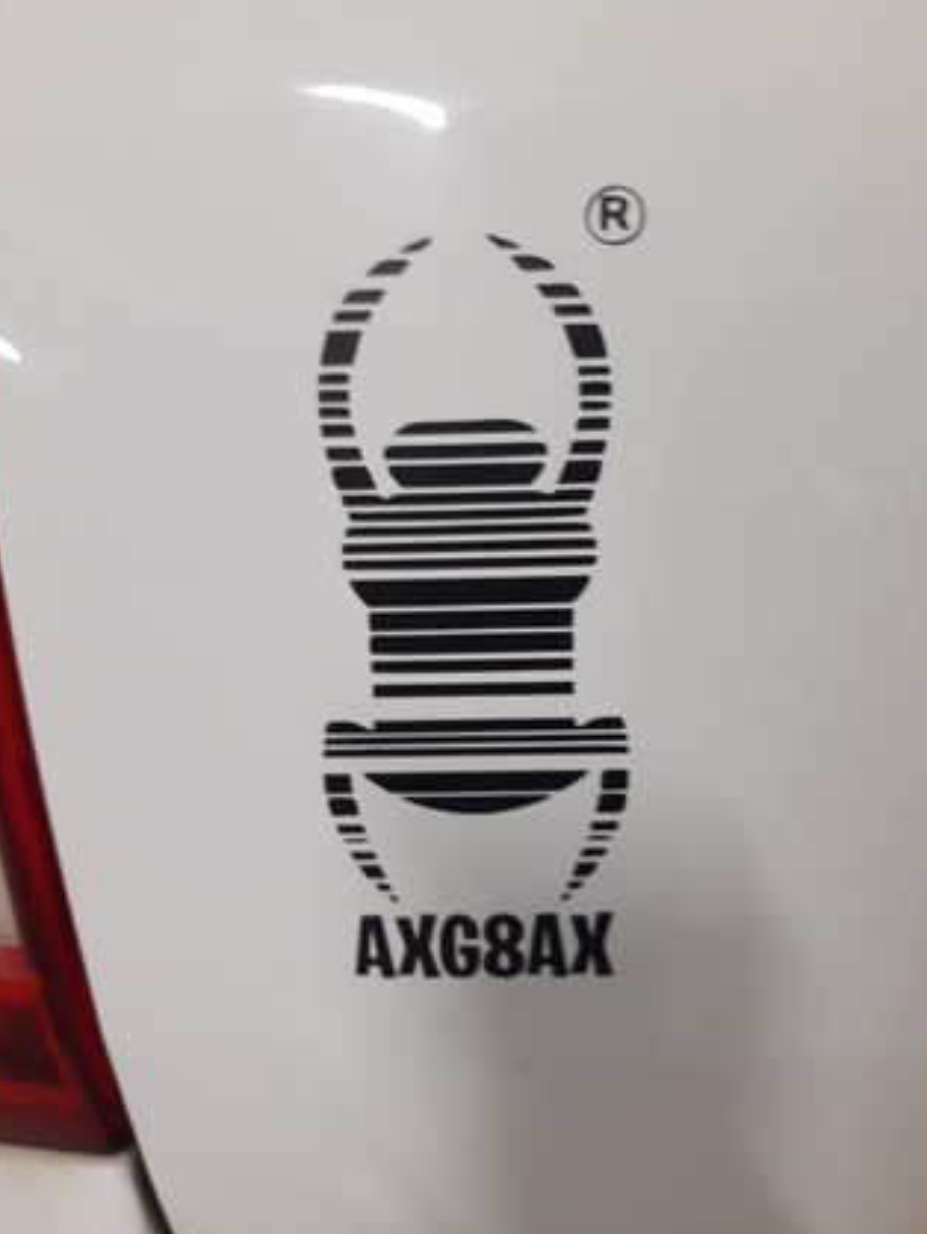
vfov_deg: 63.4
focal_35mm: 28
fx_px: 999
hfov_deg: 49.8
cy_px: 611
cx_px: 464
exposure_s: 1/25
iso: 196
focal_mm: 4.75
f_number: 1.7
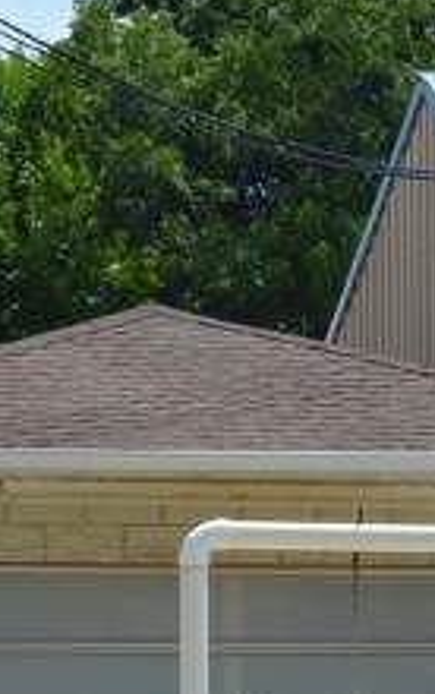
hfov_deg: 4.6
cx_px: 1010
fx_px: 5310
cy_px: 792
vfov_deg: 7.4
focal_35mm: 281
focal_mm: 35
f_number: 11
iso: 180
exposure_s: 1/500
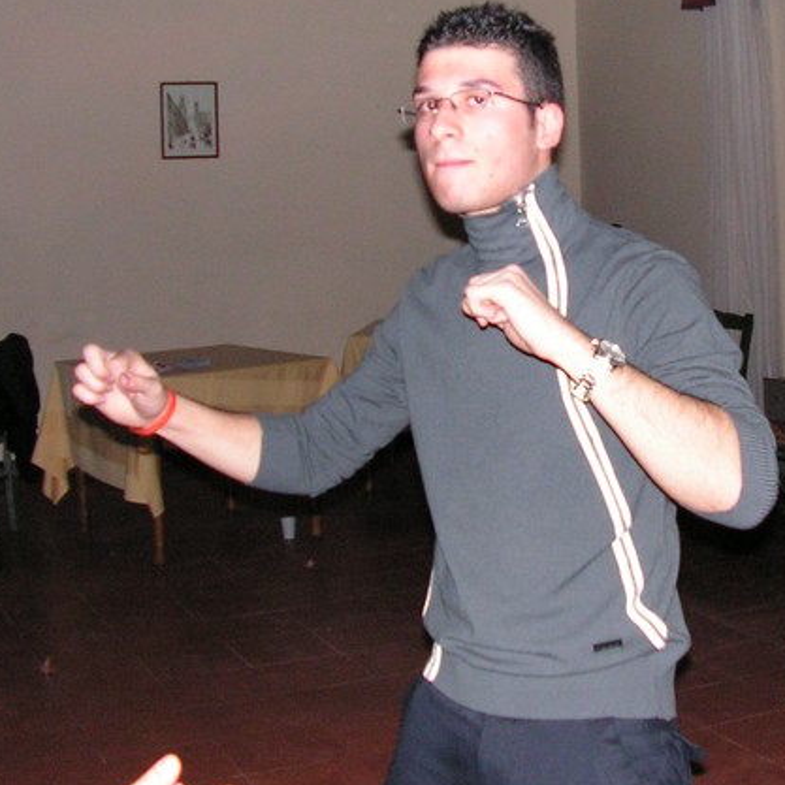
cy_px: 284
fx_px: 1565
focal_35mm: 61
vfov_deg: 28.0
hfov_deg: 27.9
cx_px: 559
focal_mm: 6
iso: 200
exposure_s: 1/40
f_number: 3.2
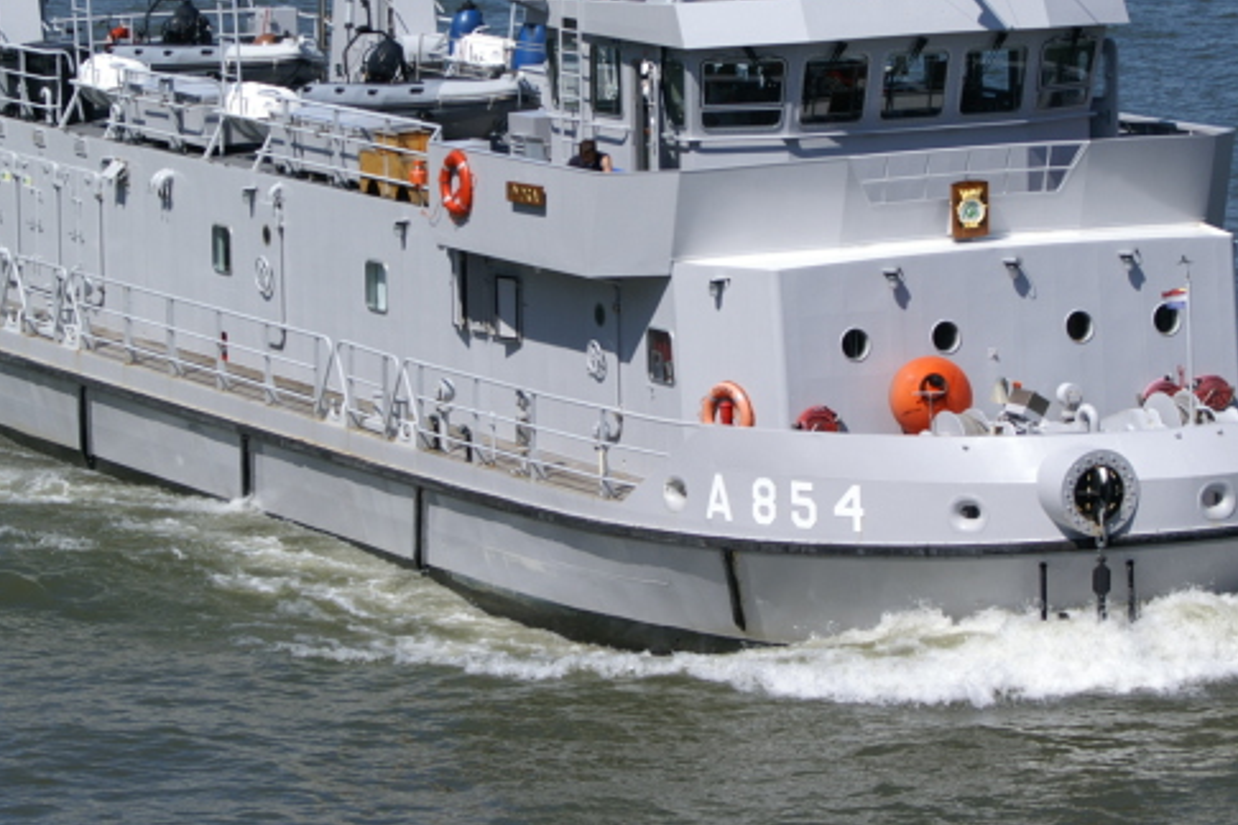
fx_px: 7213
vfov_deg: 6.5
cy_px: 235
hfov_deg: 9.8
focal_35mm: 210
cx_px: 577
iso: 100
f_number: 11
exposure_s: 1/320
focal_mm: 85
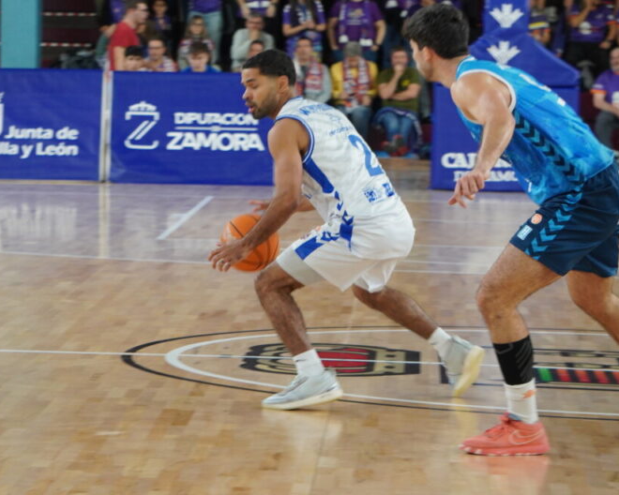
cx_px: 171
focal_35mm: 199
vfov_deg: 7.8
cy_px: 177
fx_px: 3641
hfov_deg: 9.7
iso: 800
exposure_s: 1/160
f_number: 5.6
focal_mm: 91
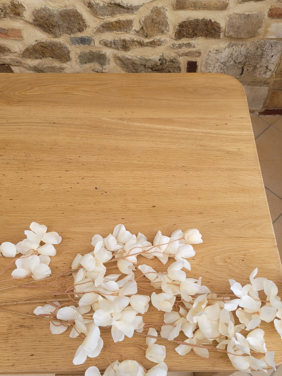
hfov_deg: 48.2
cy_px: 200
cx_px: 150
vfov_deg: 61.6
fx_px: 315
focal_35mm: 29
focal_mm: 5.4
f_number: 1.8
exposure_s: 1/196
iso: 40
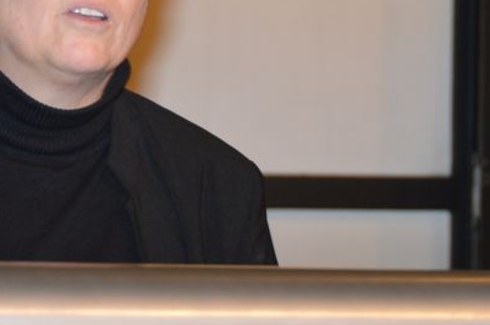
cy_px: 86
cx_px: 86
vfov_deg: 4.3
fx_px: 4350
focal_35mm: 320
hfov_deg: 6.4
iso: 800
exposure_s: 1/60
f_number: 5.3
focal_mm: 95
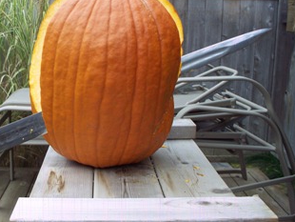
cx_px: 87
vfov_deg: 28.0
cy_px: 94
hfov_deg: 36.2
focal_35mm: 52
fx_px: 443
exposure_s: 1/100
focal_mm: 7.54
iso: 80
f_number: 2.8
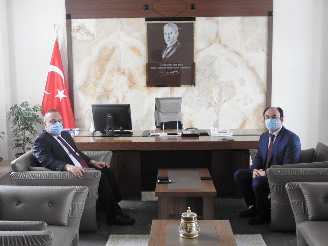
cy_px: 123
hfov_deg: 42.1
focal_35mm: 45
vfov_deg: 32.2
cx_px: 164
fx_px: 426
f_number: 4
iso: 400
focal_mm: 8.1
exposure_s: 1/10
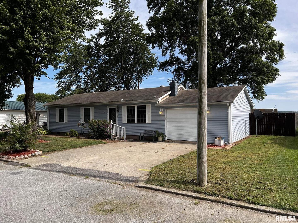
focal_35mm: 26
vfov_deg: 53.1
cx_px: 149
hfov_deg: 67.3
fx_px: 224
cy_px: 112
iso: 50
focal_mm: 5.7
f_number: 1.5
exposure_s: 1/2513
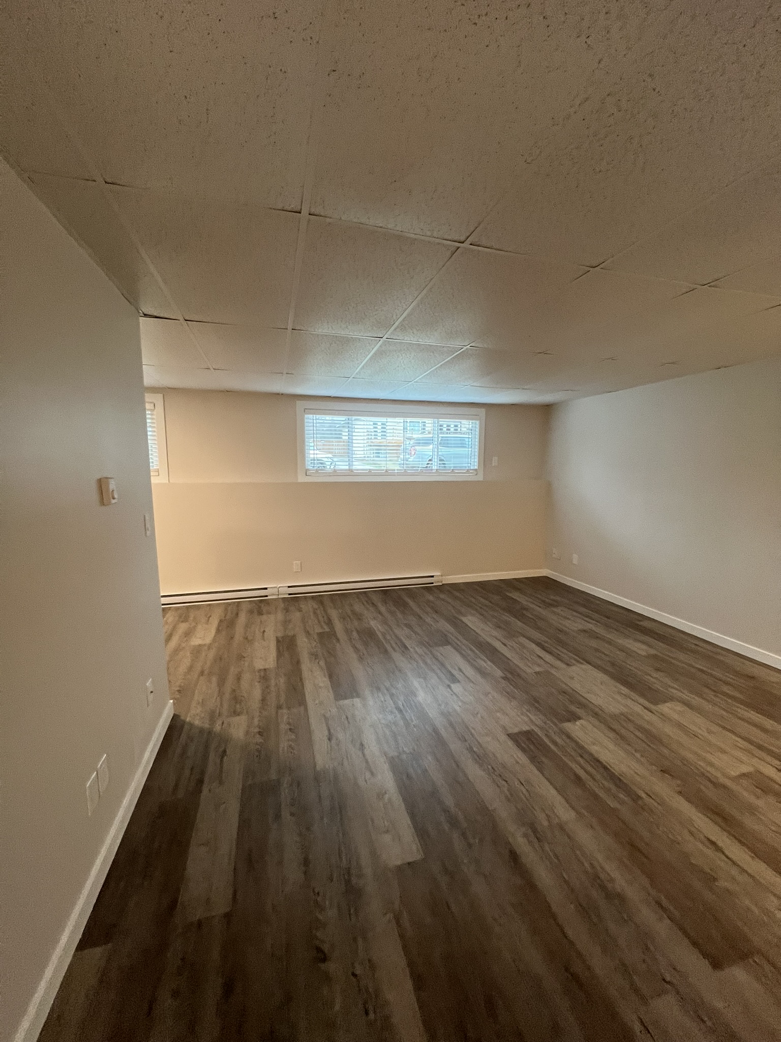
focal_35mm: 13
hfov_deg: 89.9
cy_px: 521
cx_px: 390
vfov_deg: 106.2
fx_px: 391
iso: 320
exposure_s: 1/60
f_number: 1.8
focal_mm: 1.57
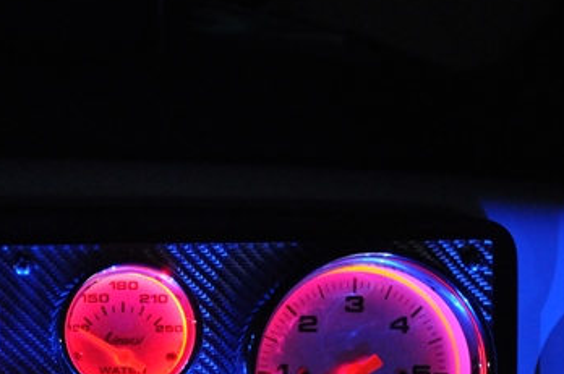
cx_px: -73
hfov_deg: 26.7
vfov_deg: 18.8
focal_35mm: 69
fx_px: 1079
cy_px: 419
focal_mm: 20
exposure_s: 1/30
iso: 2200
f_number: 4.5
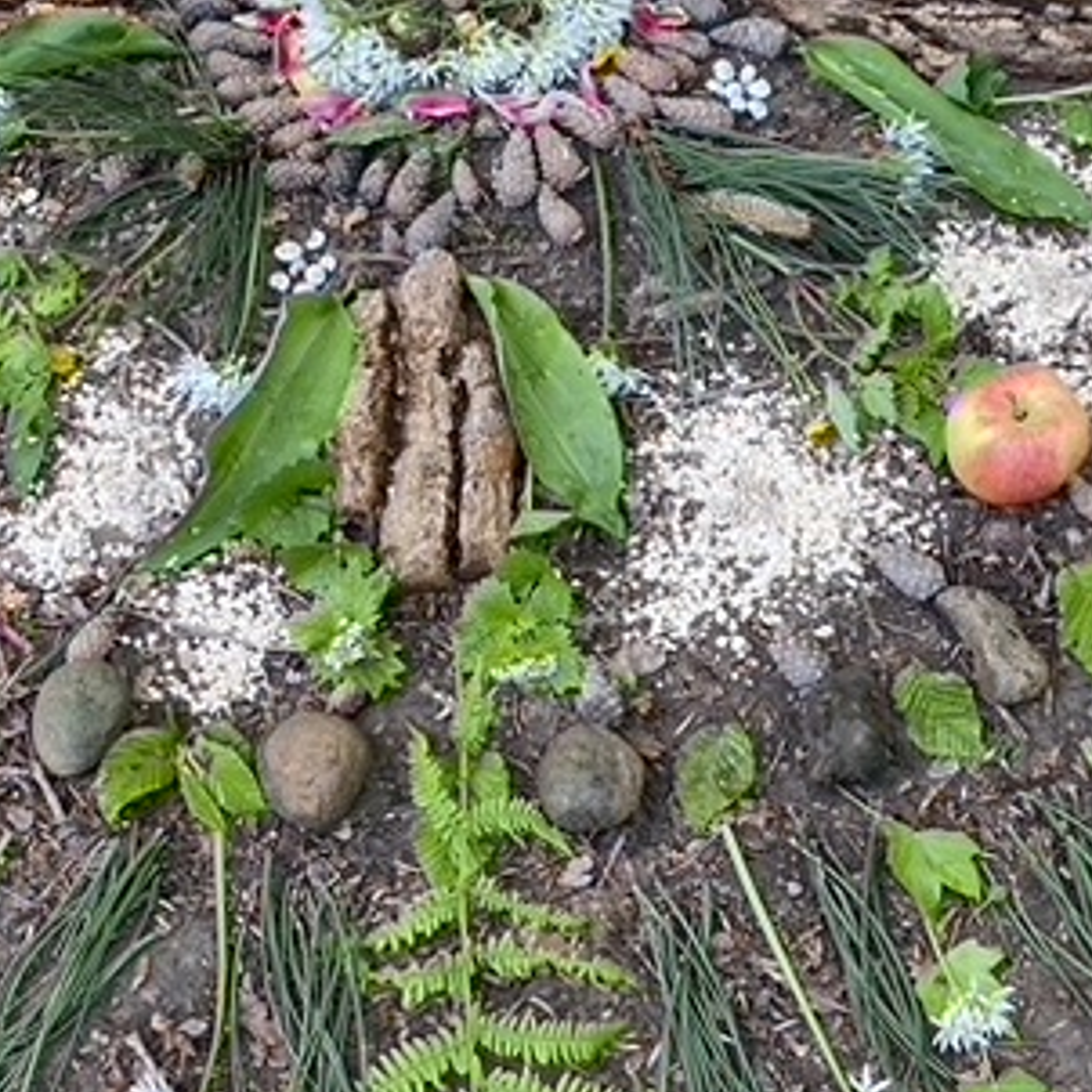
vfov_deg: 22.1
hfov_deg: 22.2
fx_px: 2784
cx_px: 503
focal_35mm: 78
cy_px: 387
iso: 50
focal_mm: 4.25
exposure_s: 1/122
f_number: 1.8
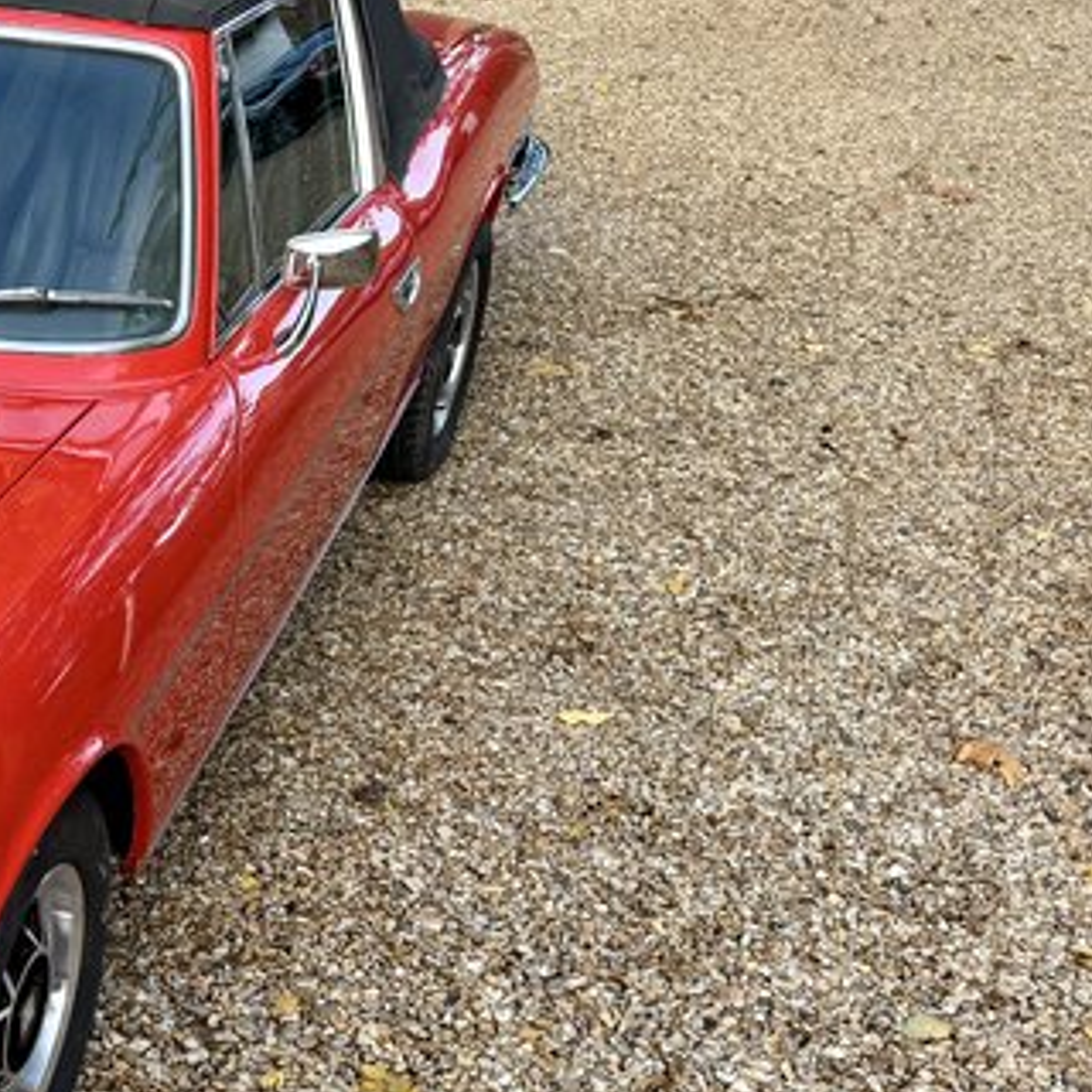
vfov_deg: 31.7
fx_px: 1892
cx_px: -102
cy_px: 799
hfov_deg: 29.2
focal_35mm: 53
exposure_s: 1/617
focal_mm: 6.76
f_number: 1.78
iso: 100
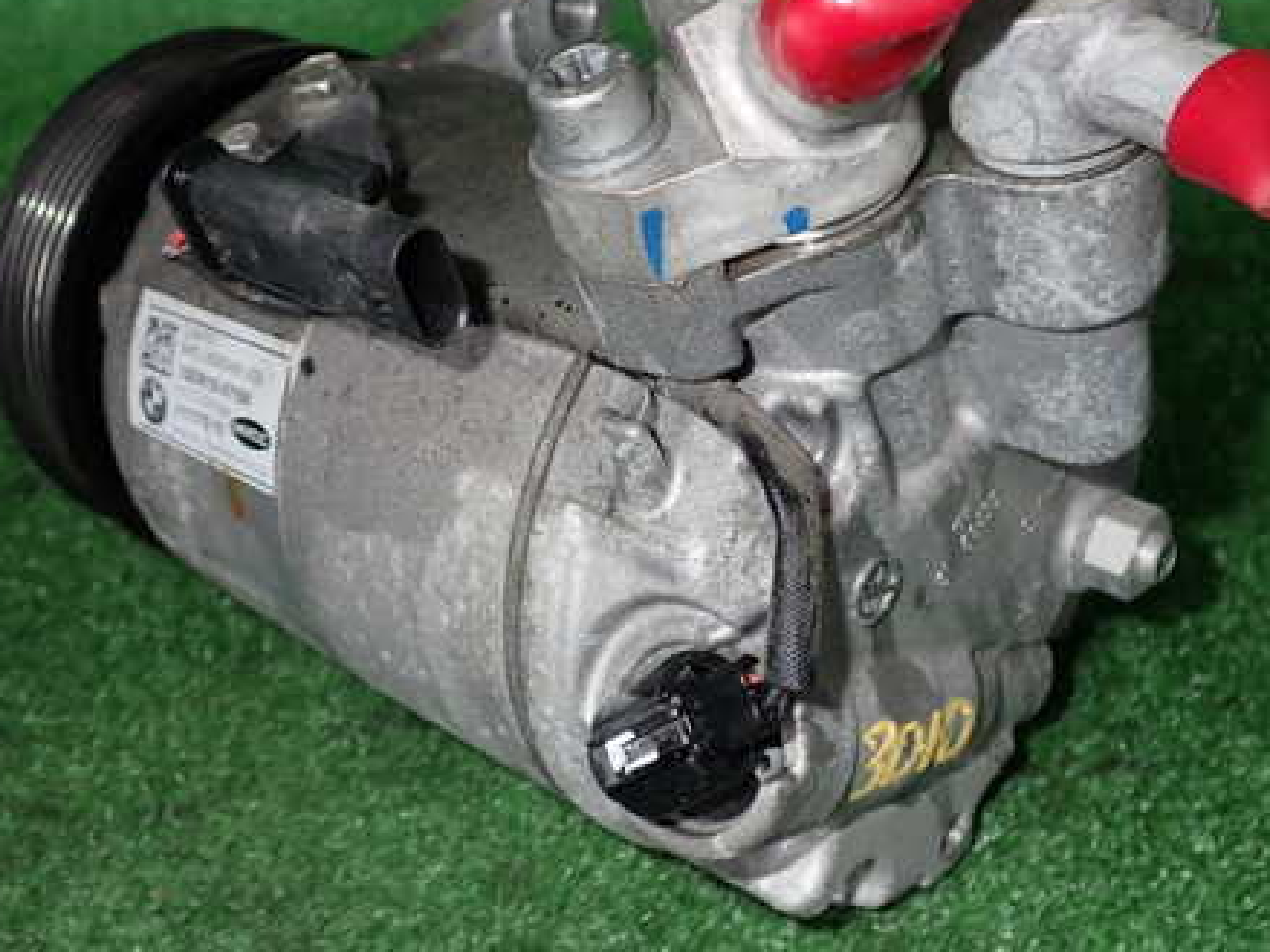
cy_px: 469
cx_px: 636
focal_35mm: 41
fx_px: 1504
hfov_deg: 45.8
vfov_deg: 35.1
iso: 160
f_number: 6.3
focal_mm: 5.4
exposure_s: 1/30
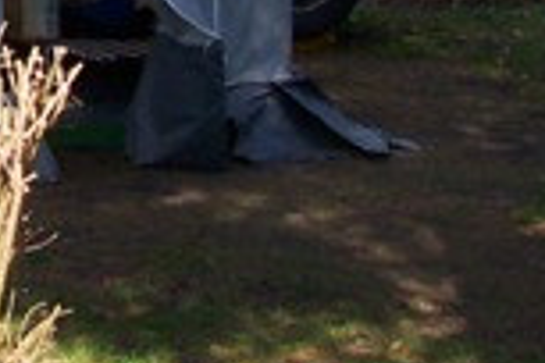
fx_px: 2407
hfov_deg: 12.3
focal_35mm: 159
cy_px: -333
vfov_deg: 8.3
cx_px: -274
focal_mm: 8
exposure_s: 1/350
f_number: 4.8
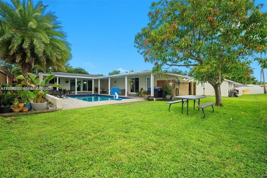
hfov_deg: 100.4
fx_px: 111
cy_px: 89
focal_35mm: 15
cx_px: 134
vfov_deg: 77.3
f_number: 8
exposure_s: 1/100
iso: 200
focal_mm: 15
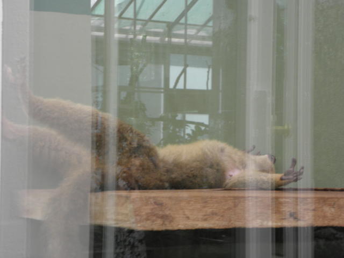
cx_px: 172
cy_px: 129
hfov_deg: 22.5
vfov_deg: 17.0
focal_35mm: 87
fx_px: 865
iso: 125
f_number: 4
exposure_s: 1/15
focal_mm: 15.54
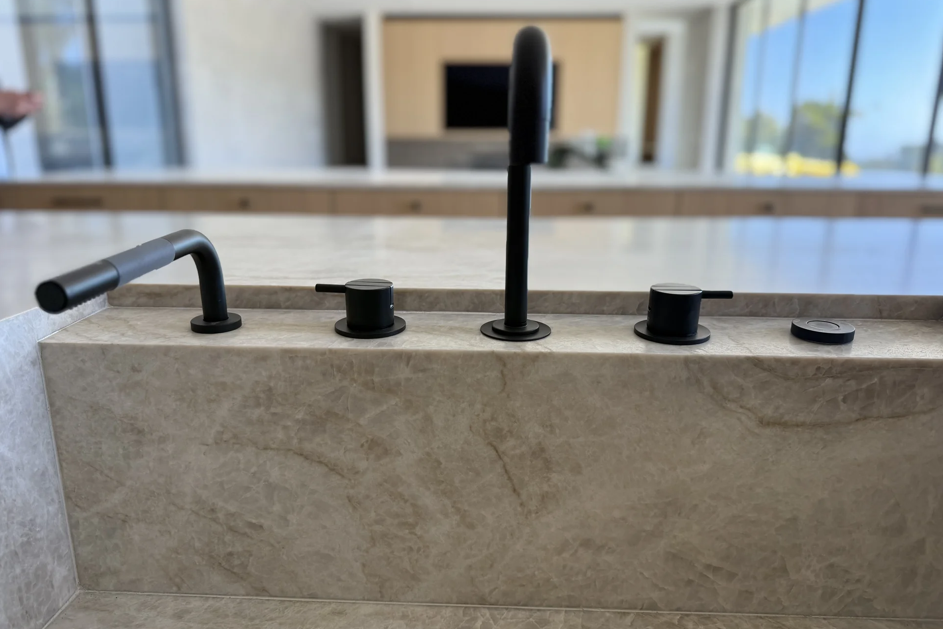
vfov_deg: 51.3
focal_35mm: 25
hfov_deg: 71.5
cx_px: 471
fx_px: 655
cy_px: 324
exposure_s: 1/269
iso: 100
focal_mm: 6.76
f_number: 1.78
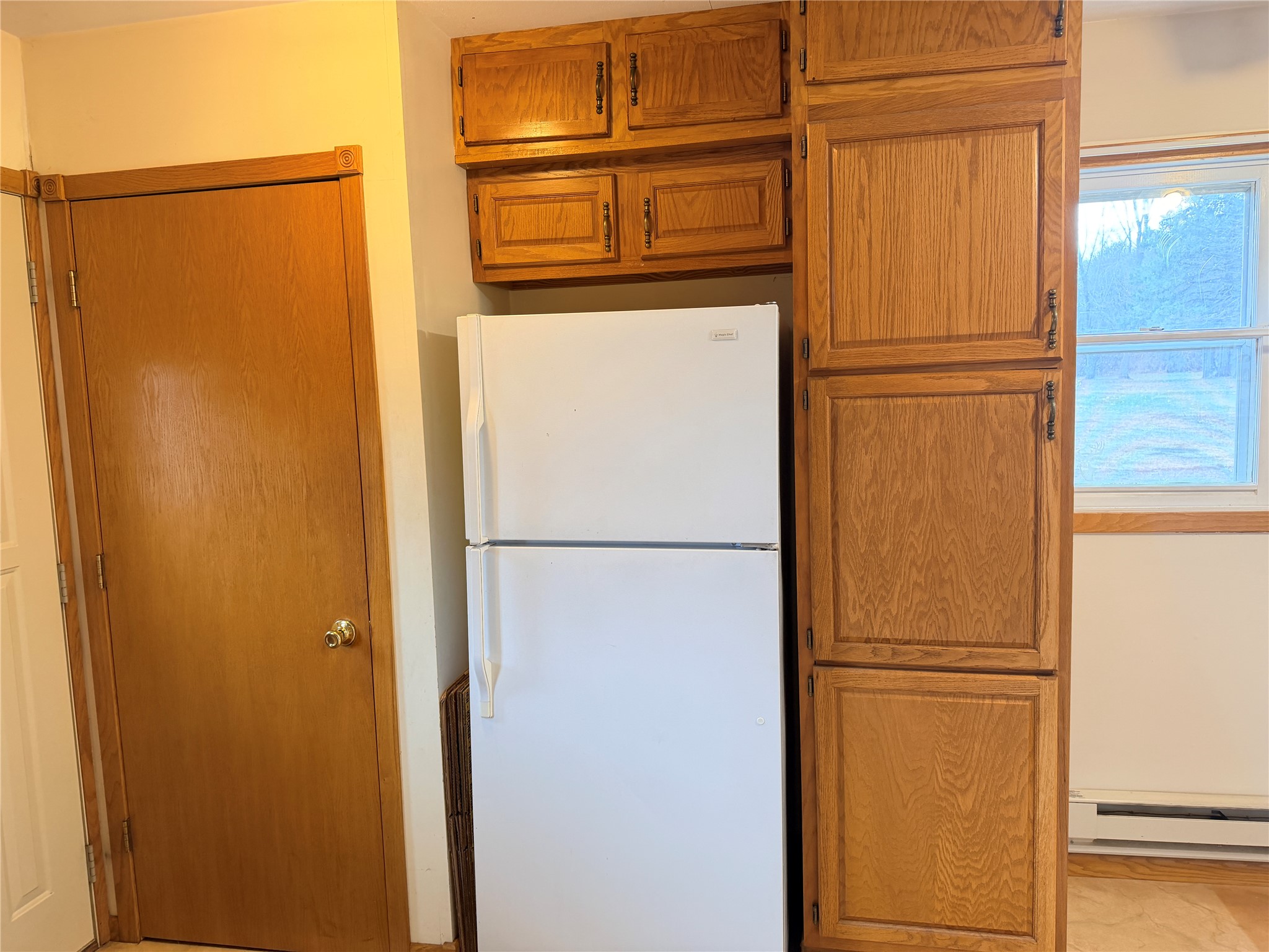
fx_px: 880
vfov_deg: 56.8
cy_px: 476
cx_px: 634
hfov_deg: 71.6
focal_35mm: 24
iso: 250
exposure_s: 1/60
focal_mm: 6.76
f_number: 1.78
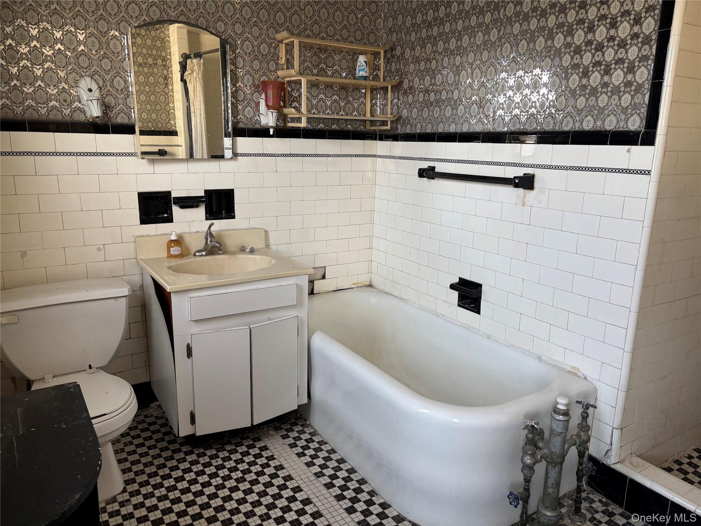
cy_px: 263
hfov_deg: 67.3
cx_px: 350
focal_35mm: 26
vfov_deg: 53.1
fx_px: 527
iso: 125
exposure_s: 1/121
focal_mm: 5.96
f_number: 1.6
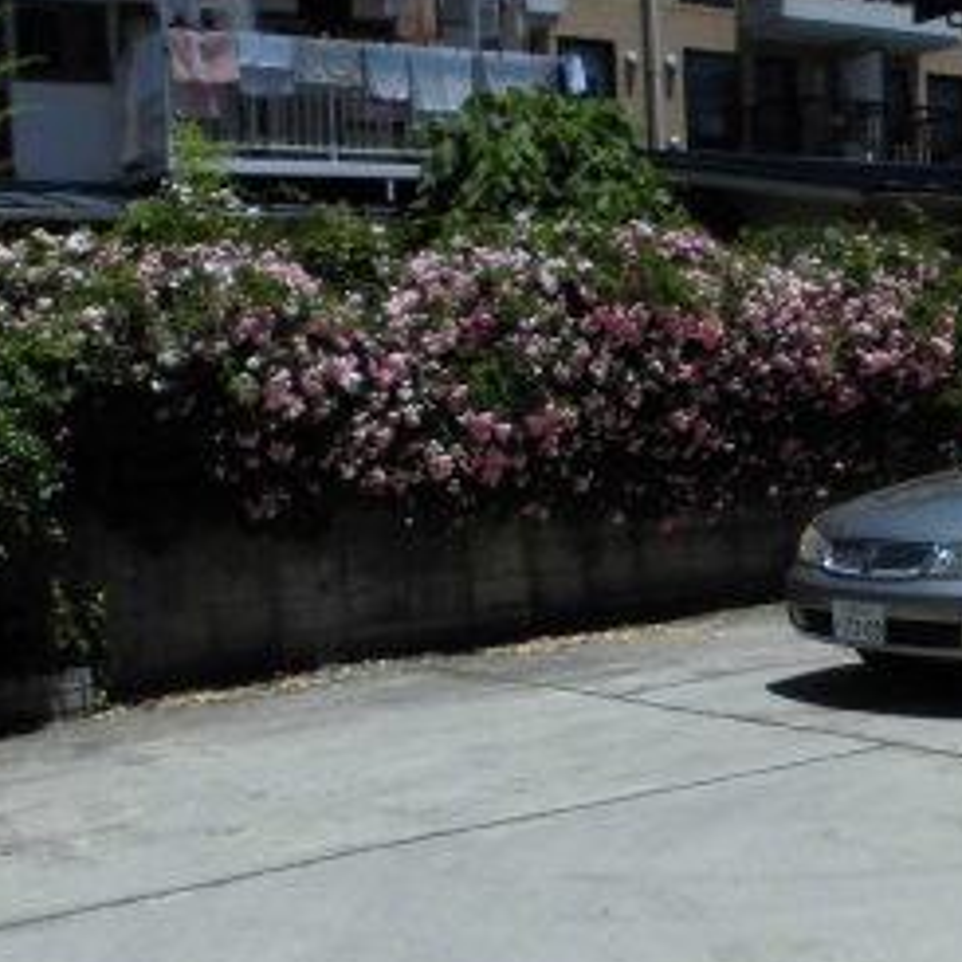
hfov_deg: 28.3
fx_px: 1886
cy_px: 581
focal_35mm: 60
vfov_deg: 28.5
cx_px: 703
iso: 100
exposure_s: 1/1000
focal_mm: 4.6
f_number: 3.5
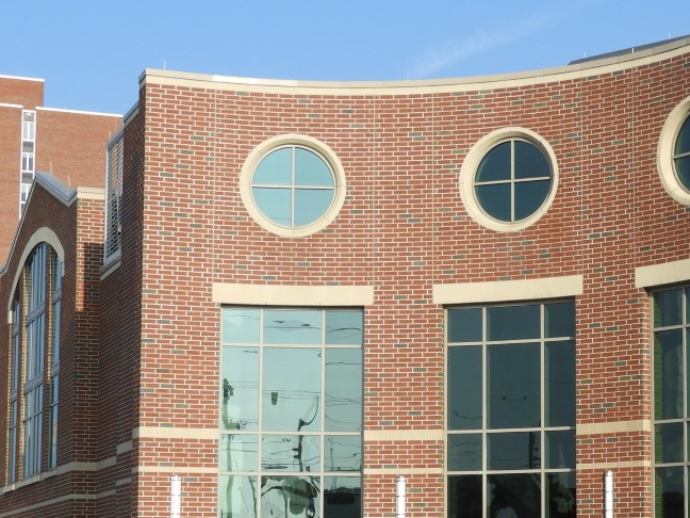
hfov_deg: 19.5
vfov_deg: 14.7
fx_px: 1993
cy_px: 385
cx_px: 527
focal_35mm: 100
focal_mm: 8.1
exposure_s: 1/800
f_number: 4
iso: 100
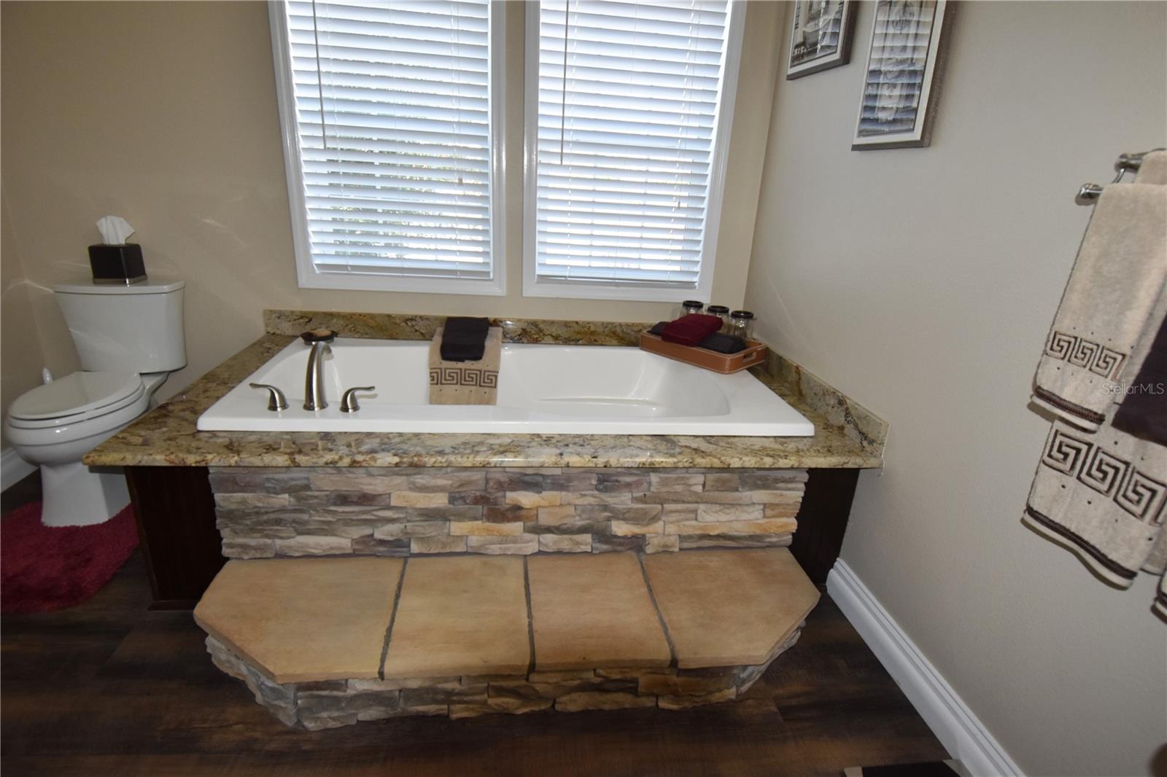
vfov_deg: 67.4
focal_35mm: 18
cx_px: 584
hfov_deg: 90.0
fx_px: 583
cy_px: 388
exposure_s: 1/125
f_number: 5.6
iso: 800
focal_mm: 12
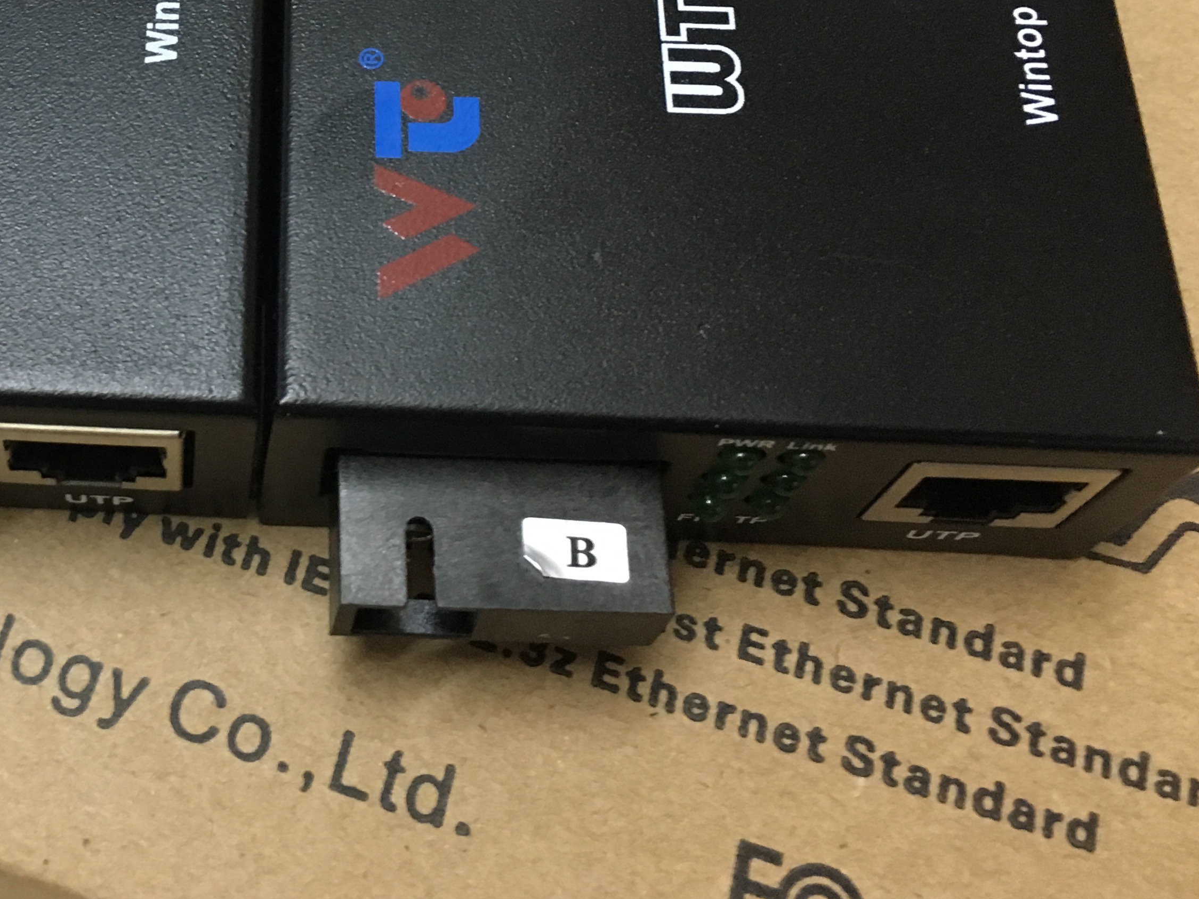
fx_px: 1801
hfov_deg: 35.2
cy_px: 162
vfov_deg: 27.4
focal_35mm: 52
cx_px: 179
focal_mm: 4.15
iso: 200
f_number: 2.2
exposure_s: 1/20
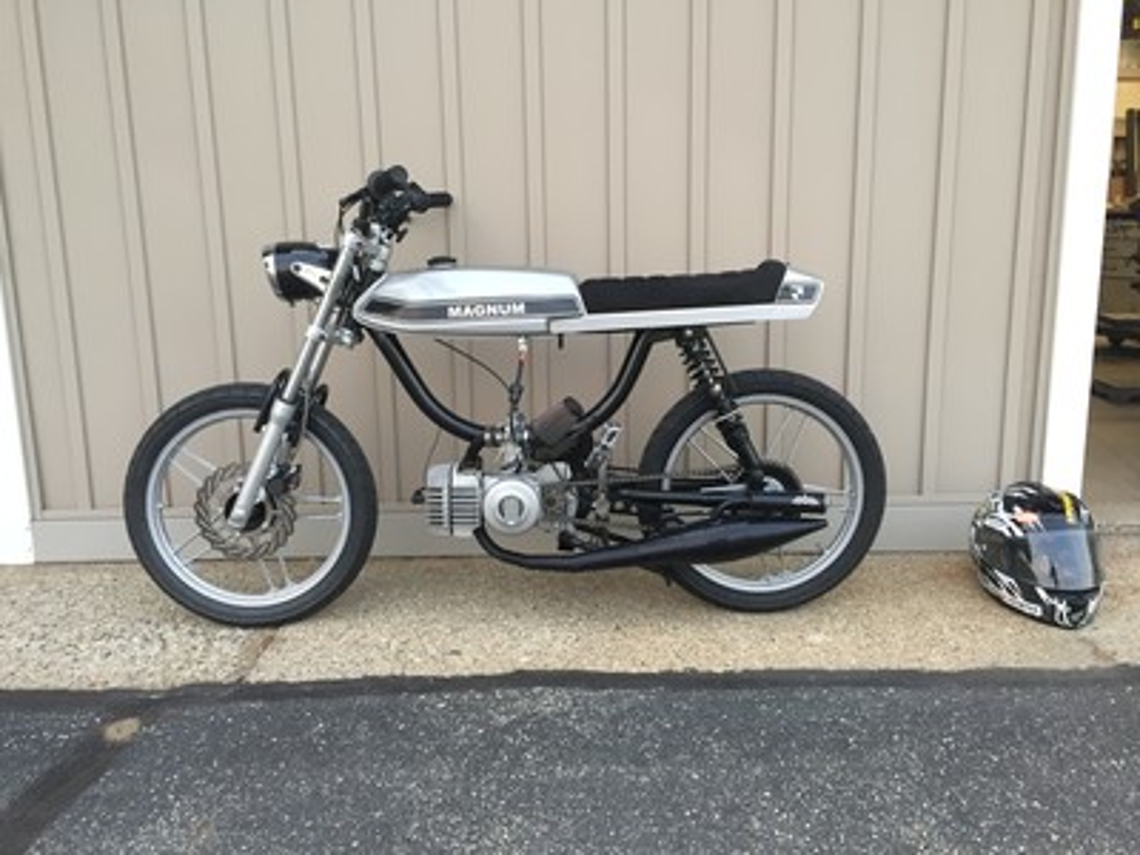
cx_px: 570
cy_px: 428
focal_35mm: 29
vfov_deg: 48.2
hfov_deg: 61.7
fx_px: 955
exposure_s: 1/30
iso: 80
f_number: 2.2
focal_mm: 4.15
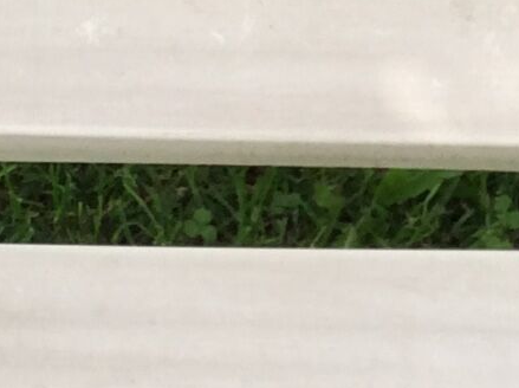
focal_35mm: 189
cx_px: 52
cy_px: 176
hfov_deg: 10.4
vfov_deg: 7.8
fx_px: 2830
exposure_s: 1/344
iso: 32
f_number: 2.4
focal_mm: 3.3
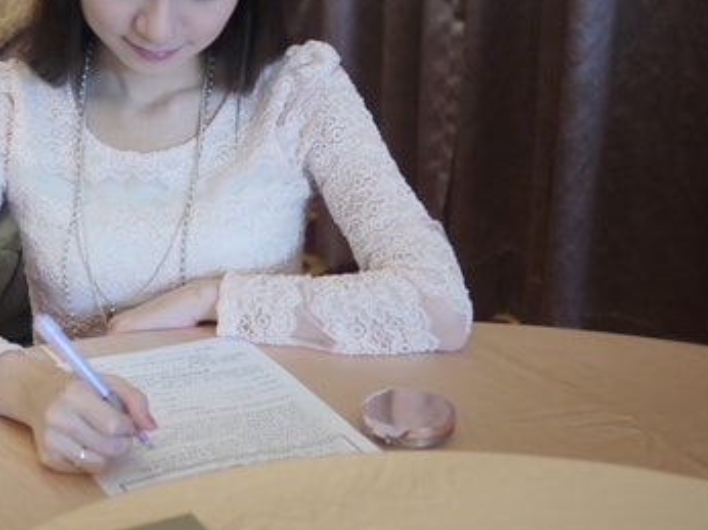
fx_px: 1512
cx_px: 149
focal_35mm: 74
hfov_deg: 25.9
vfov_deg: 19.8
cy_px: 166
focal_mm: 20
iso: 250
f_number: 1.7
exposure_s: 1/60
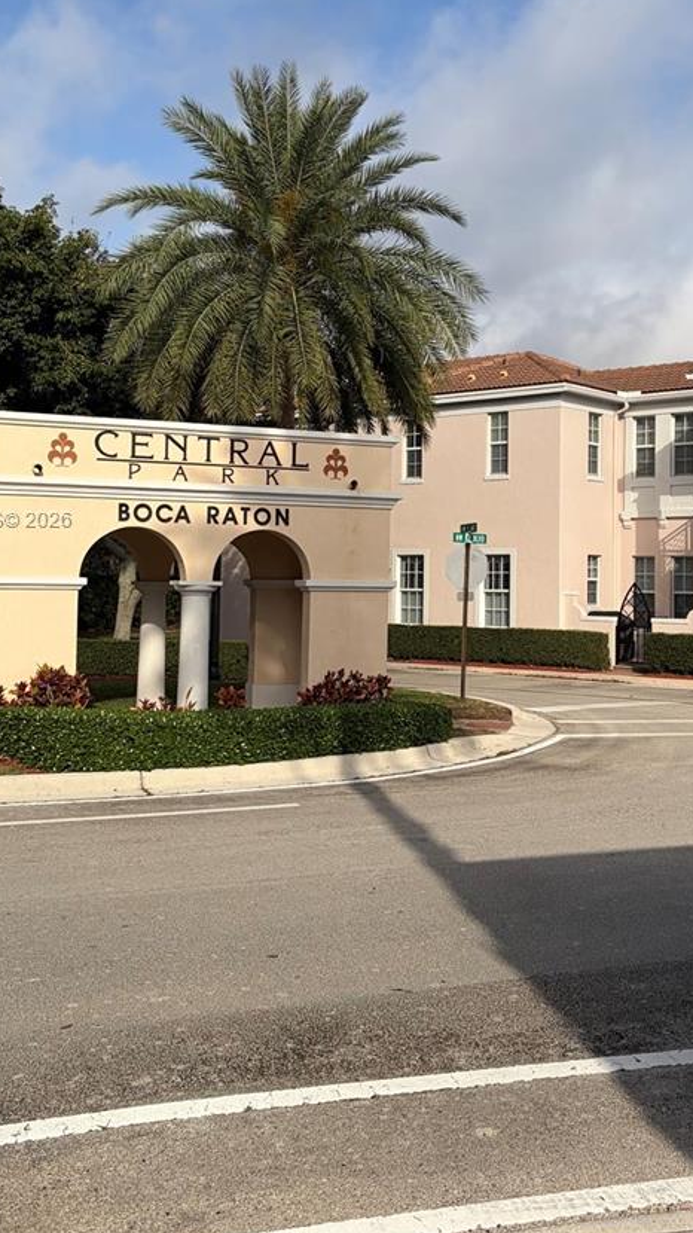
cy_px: 521
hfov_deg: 28.8
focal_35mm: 41
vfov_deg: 49.2
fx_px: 1340
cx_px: 464
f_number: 1.6
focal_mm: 5.96
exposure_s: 1/7813
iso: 64
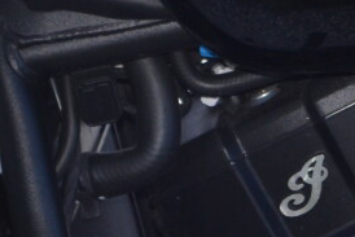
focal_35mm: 361
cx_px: 294
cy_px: -254
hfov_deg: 5.7
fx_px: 3563
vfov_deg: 3.8
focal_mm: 55
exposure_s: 1/125
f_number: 5.6
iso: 125
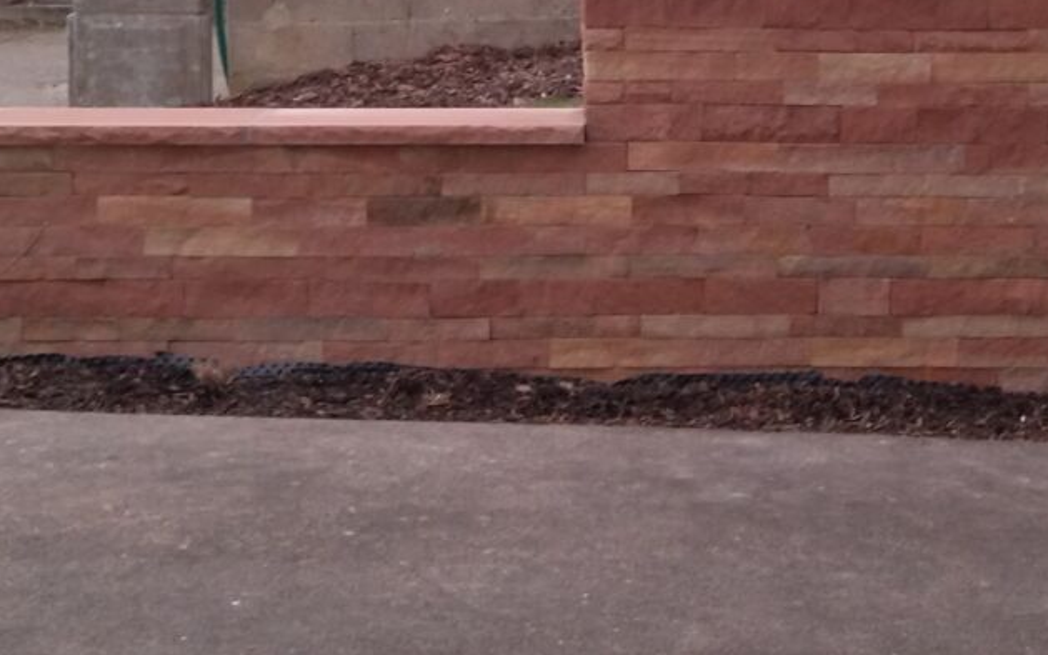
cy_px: 137
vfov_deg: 14.3
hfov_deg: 22.7
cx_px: 706
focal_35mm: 91
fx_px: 2599
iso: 147
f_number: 1.79
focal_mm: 4.74
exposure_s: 1/25
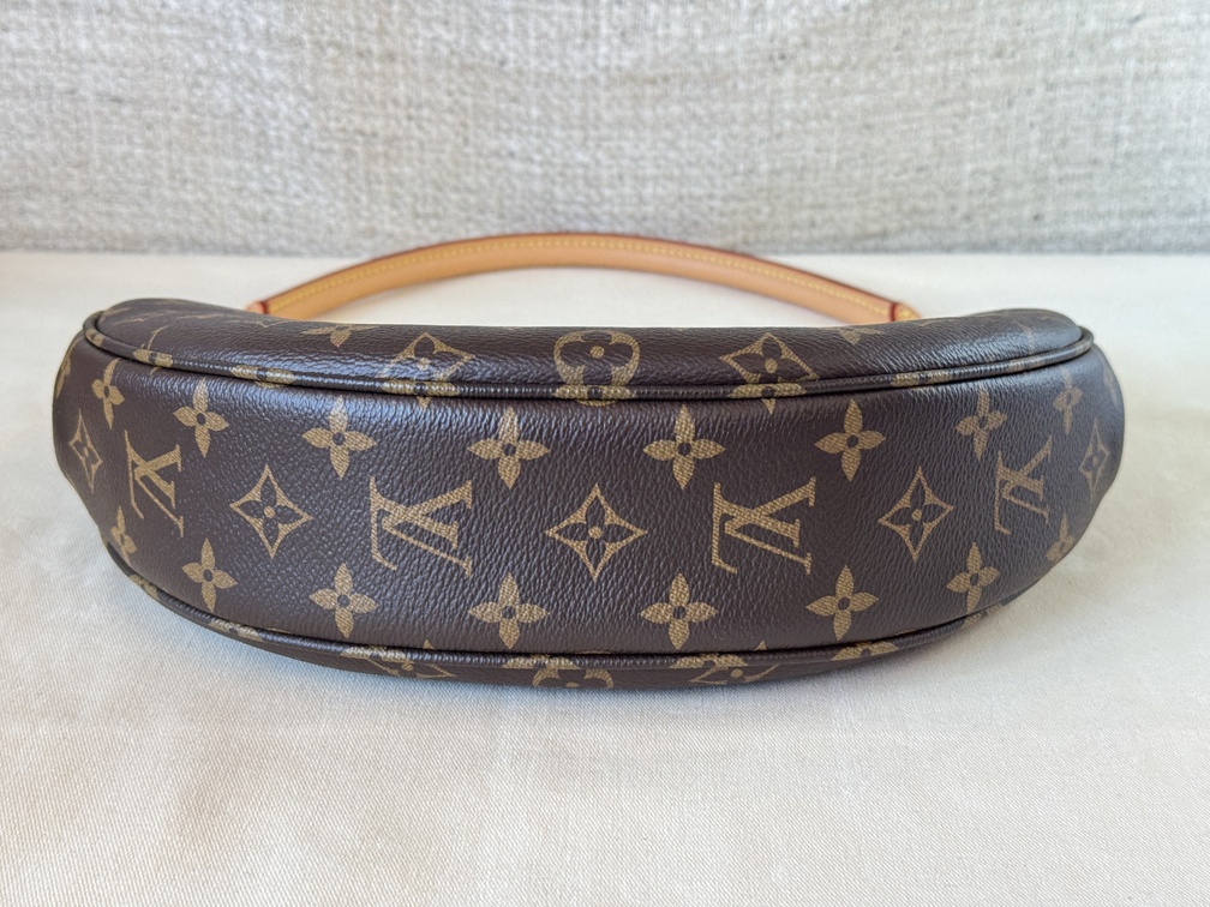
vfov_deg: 30.3
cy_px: 454
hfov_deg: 39.7
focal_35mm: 48
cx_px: 605
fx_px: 1678
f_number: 1.78
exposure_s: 1/50
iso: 64
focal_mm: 6.76
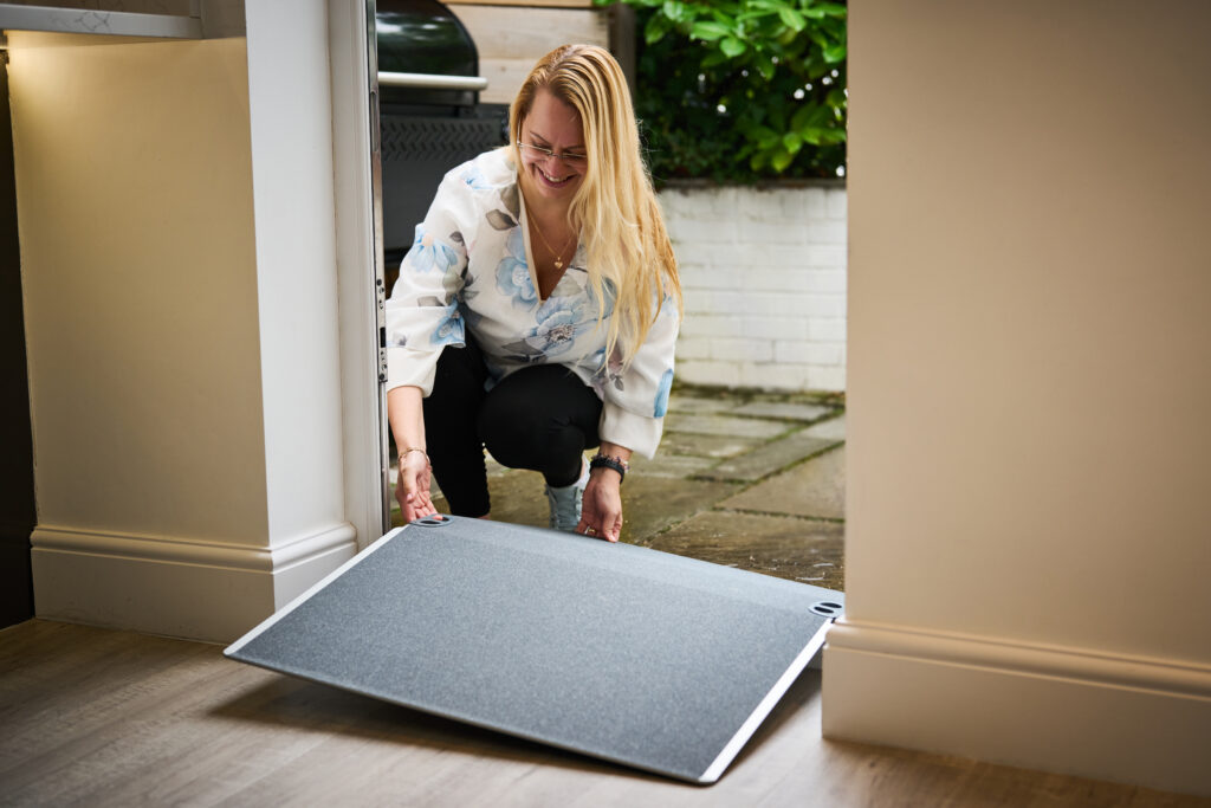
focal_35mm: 50
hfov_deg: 39.6
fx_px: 1682
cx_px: 606
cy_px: 404
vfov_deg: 27.0
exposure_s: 1/250
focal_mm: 50
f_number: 2.5
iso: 320
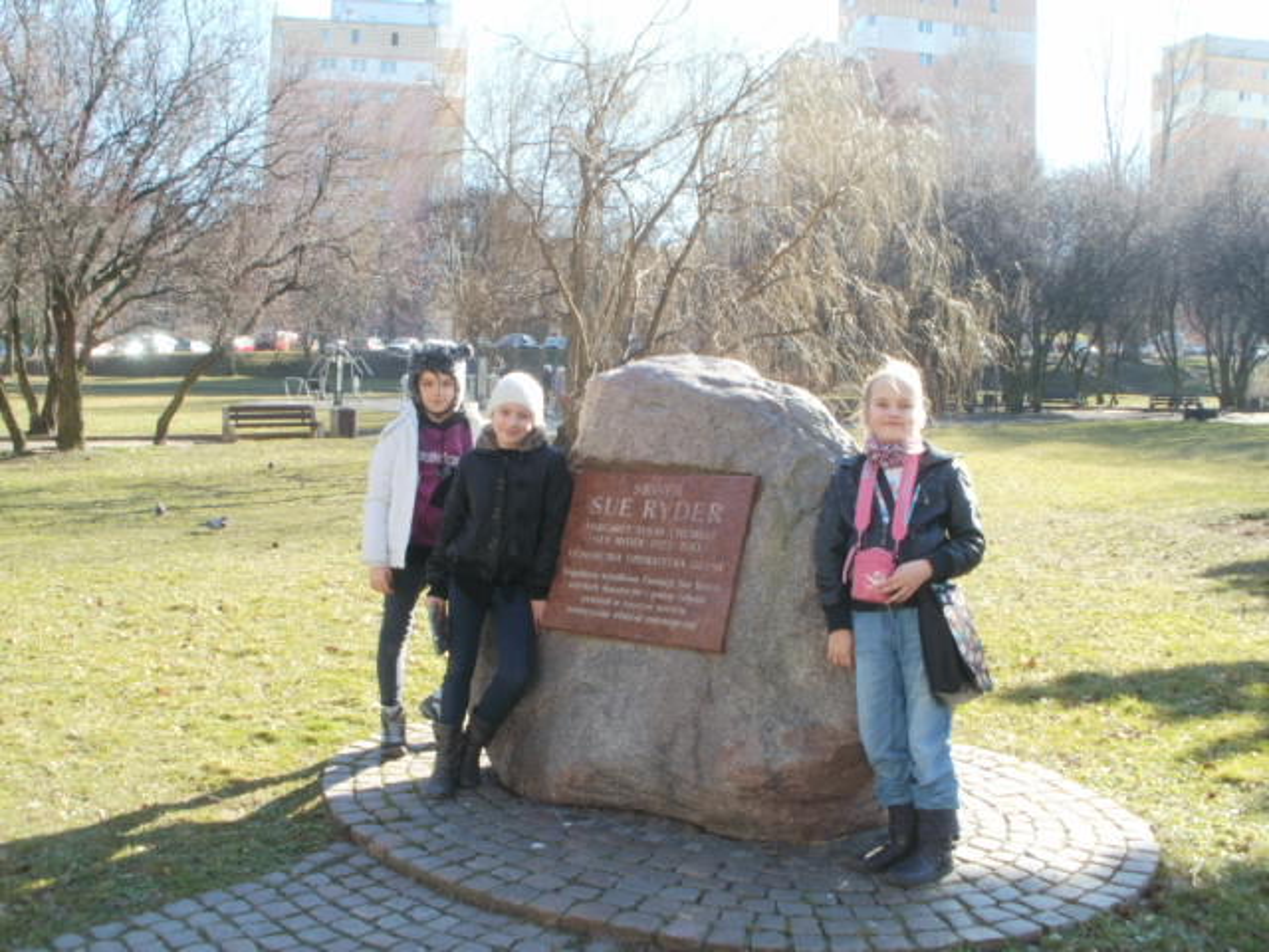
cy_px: 476
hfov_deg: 51.4
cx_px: 634
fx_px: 1320
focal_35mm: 36
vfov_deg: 39.7
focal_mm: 6.3
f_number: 5.6
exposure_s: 1/80
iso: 100
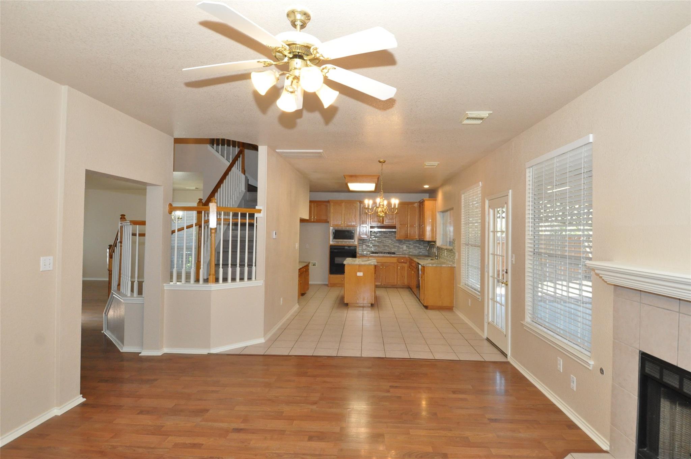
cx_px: 346
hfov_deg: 90.1
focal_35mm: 18
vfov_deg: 67.2
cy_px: 230
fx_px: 345
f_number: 7.1
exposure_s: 1/100
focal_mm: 12
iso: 2000
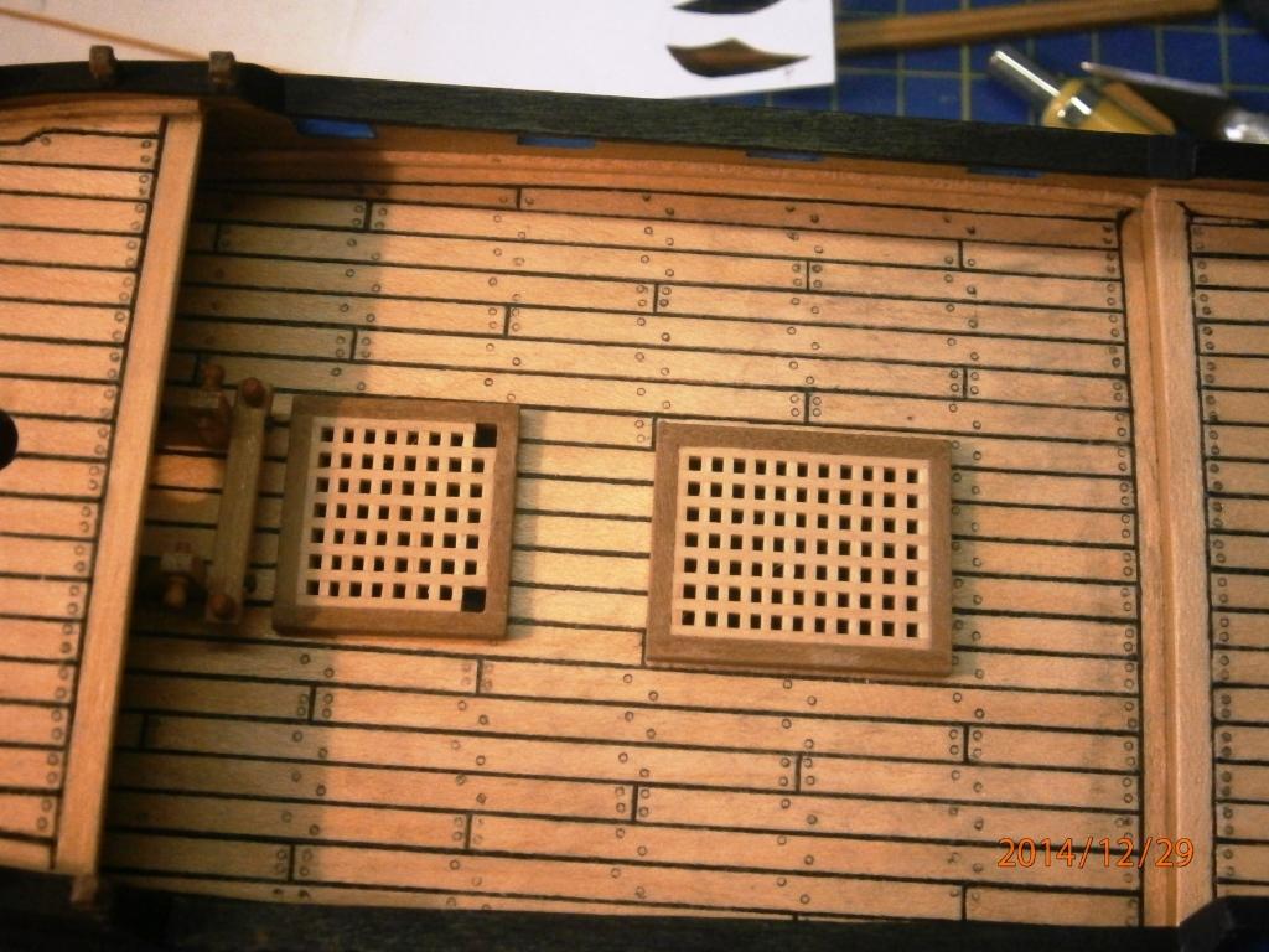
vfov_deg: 30.9
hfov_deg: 40.4
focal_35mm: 47
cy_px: 476
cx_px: 634
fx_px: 1723
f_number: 3.4
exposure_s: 1/250
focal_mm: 8.3
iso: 640
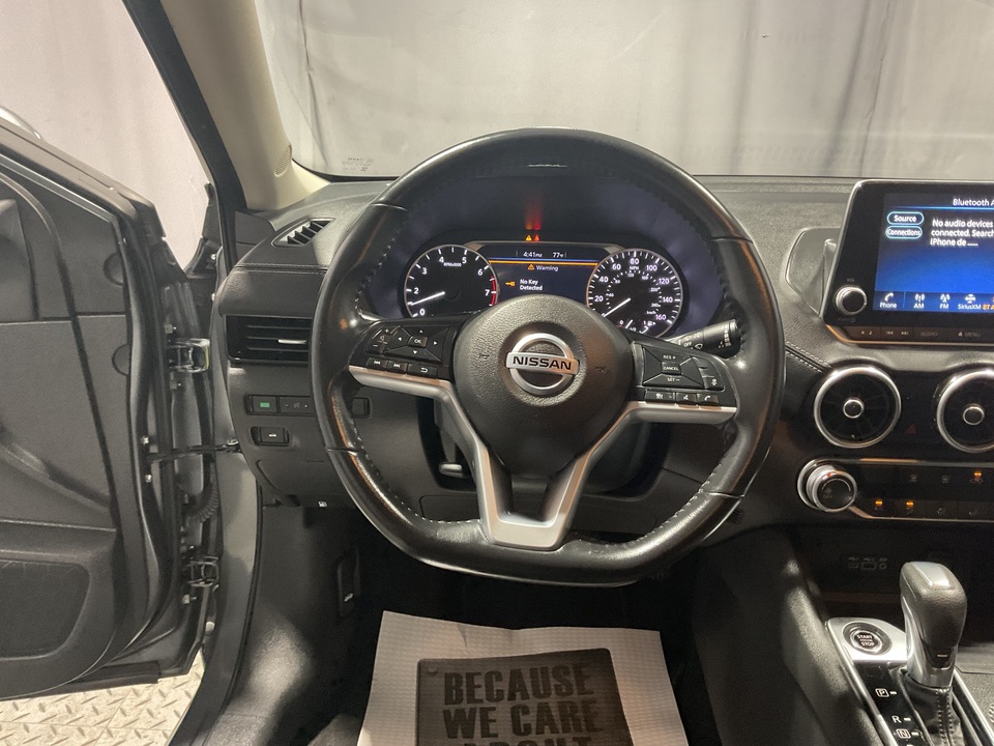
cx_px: 497
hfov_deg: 61.7
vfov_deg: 48.2
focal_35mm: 29
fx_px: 833
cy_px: 373
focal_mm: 3
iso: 160
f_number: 1.8
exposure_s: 1/50
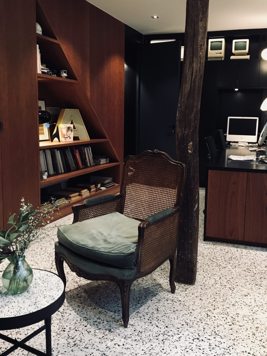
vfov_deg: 52.6
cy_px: 167
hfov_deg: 40.7
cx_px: 145
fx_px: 360
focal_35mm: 35
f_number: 2.2
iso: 200
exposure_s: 1/33
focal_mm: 4.15
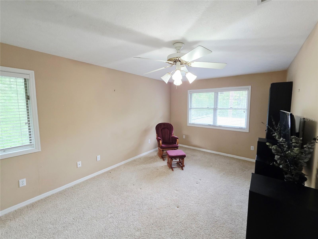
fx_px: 119
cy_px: 120
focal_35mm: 13
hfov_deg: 106.2
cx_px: 159
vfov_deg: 89.9
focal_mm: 2.2
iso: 320
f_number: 1.9
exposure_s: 1/60.2
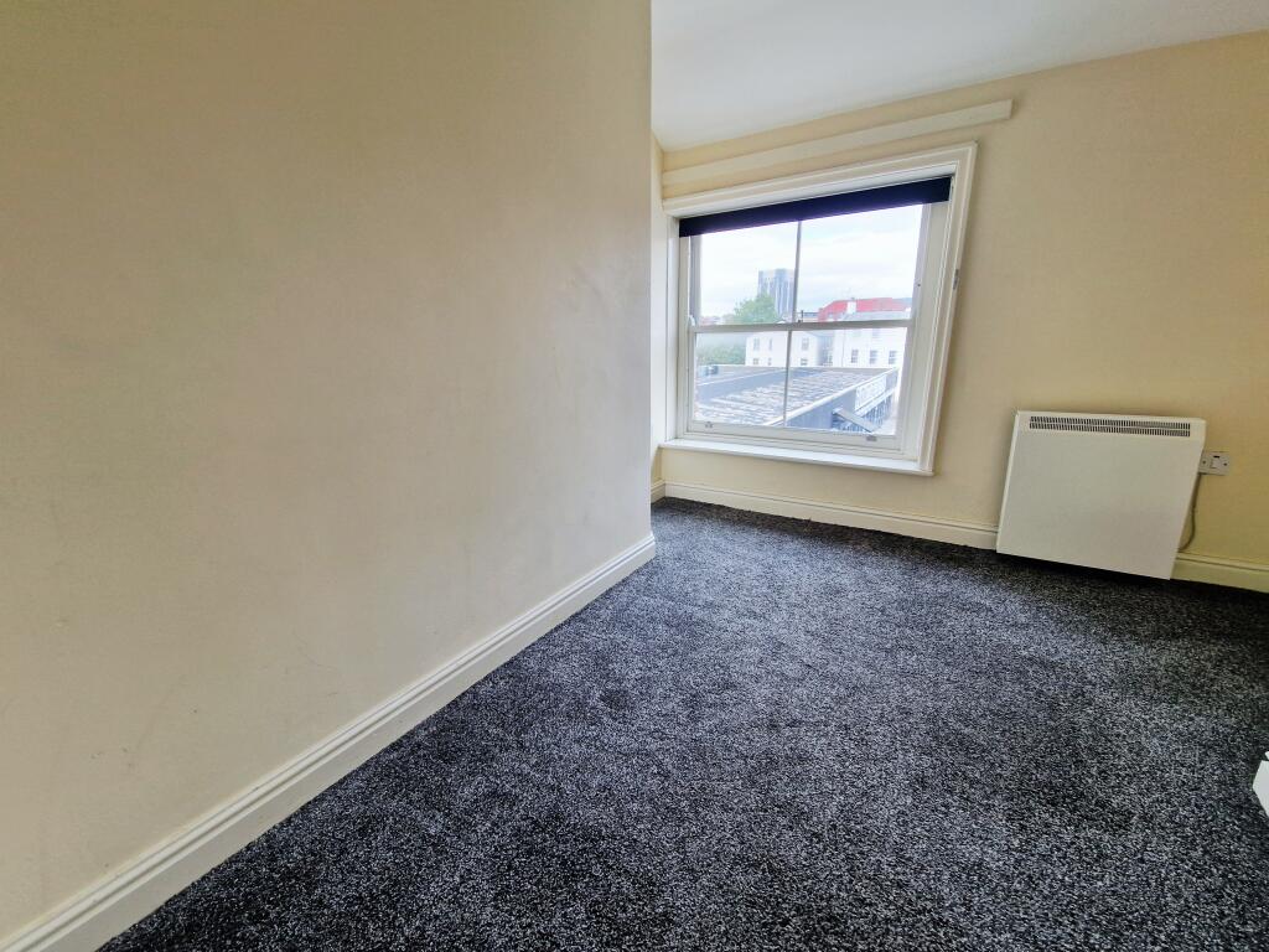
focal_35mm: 13
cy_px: 476
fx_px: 477
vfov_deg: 89.9
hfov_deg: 106.2
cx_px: 634
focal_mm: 2.2
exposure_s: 1/100
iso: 80
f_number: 2.2
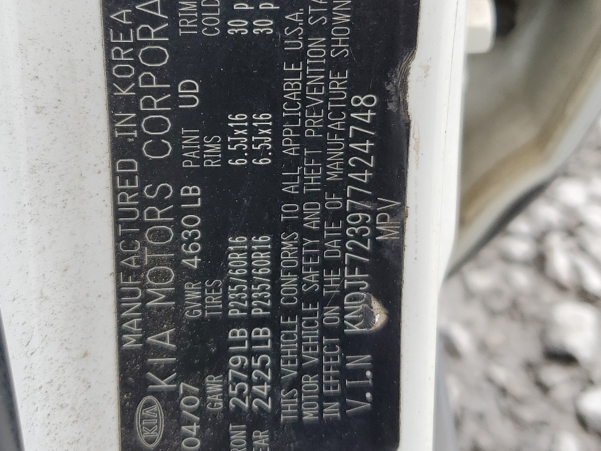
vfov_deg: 32.6
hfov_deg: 42.8
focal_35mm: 44
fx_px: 764
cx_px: 259
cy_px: 148
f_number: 1.5
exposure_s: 1/625
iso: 50
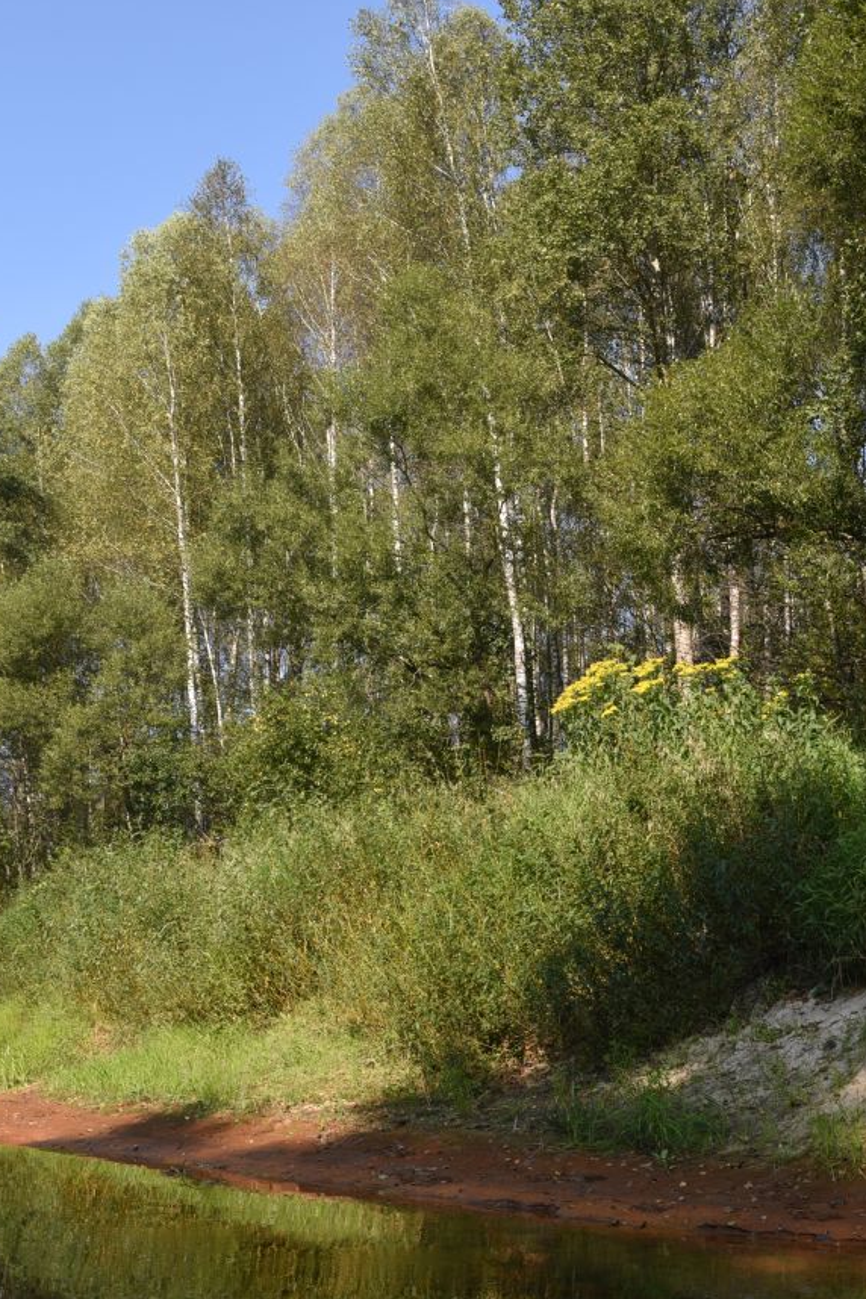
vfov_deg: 41.9
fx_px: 1696
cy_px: 650
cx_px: 503
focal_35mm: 47
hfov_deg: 28.6
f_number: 10
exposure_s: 1/125
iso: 160
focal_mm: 31
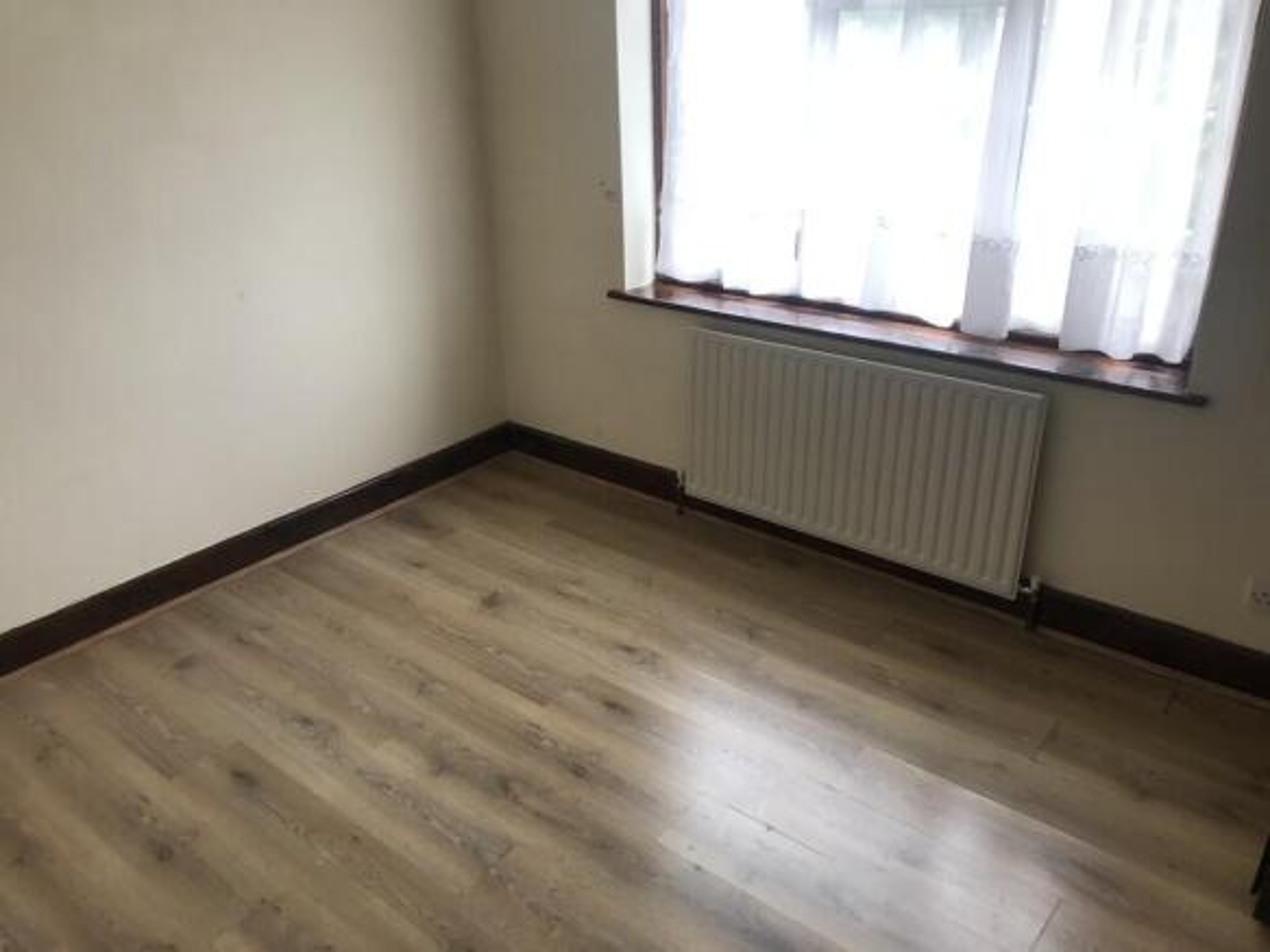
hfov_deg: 63.5
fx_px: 1027
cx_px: 635
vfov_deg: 49.7
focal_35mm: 28
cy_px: 476
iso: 32
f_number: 1.8
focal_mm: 3.99
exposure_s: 1/50
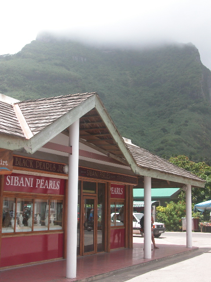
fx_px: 439
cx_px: 106
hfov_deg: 27.0
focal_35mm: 54
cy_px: 141
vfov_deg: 35.5
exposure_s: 1/268
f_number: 5.5
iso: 100
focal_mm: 13.7
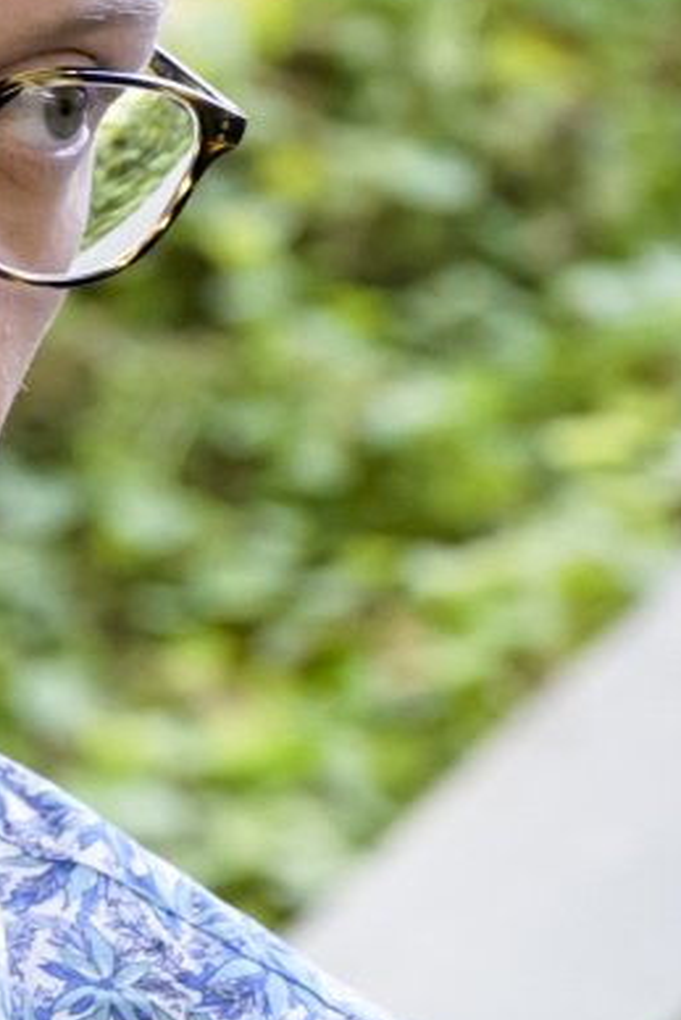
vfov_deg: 3.1
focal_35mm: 659
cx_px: -238
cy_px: 528
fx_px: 18681
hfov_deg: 2.1
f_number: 7.1
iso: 1600
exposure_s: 1/125
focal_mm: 142
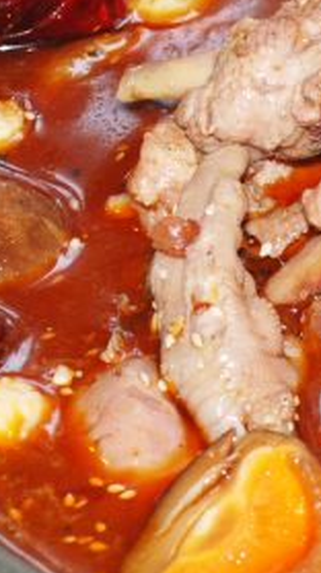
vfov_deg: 8.5
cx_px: 516
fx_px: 3866
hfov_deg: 4.7
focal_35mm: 255
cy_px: 395
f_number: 4.8
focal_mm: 44
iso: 200
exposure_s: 1/60
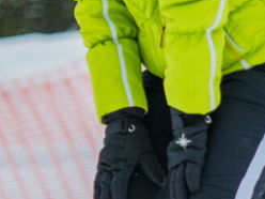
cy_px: 76
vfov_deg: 1.9
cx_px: 341
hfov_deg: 2.5
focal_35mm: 782
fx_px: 5987
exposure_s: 1/4000
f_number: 2.8
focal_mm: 105
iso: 320
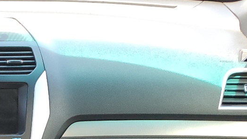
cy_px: 262
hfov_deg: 23.2
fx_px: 563
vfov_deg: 12.6
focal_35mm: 86
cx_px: -29
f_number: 1.5
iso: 71
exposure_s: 1/120
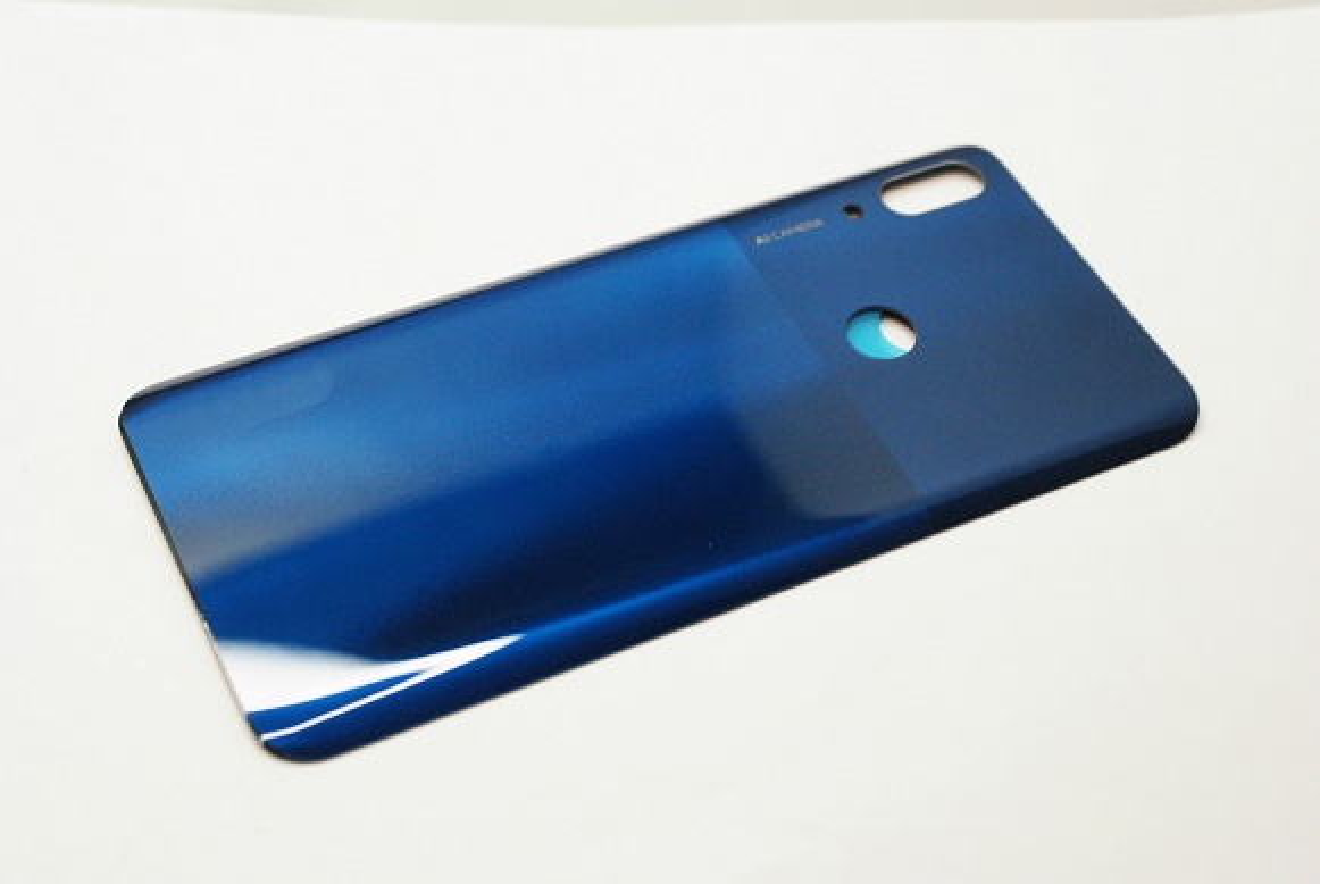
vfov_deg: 25.8
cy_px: 442
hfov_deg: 37.8
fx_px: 1927
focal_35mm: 52
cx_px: 660
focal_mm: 35
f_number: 5.6
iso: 1600
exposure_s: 1/320
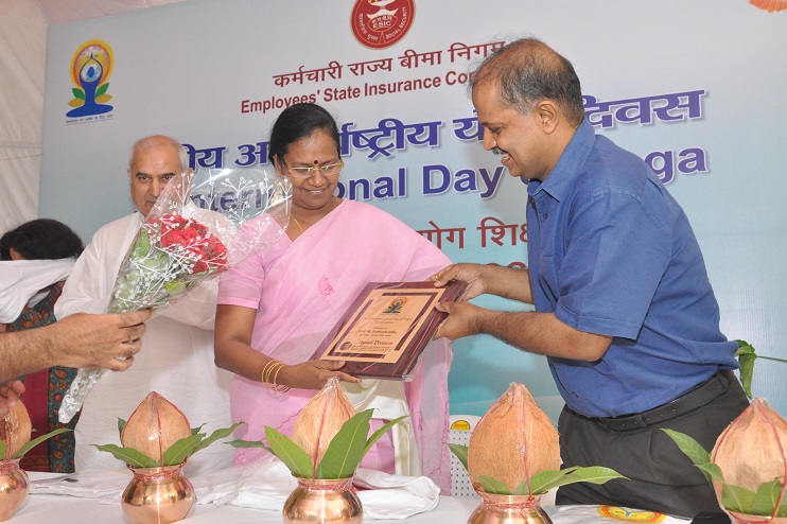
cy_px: 262
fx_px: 819
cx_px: 394
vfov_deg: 35.5
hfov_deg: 51.3
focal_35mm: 38
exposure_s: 1/125
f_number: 8
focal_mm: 25
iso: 1600
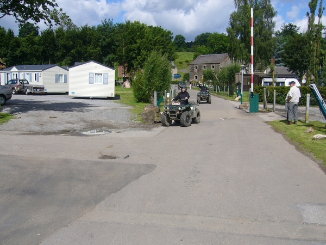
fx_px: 330
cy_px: 122
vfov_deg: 40.7
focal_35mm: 35
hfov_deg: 52.6
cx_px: 163
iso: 80
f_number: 5.6
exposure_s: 1/500
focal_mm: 5.8
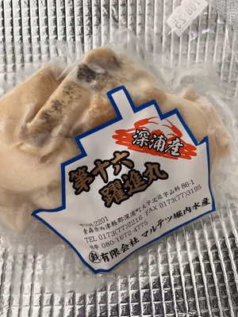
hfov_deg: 53.1
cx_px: 119
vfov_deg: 67.3
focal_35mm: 26
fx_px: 238
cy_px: 158
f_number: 1.6
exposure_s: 1/121
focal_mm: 5.1
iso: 125
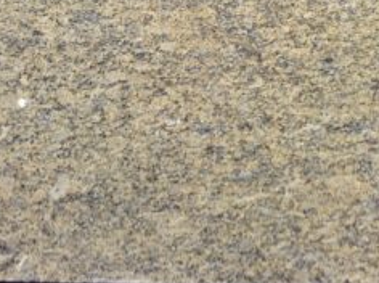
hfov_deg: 22.1
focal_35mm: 89
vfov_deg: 16.3
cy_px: 14
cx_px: 194
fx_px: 972
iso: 50
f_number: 2.4
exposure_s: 1/17
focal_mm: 4.28
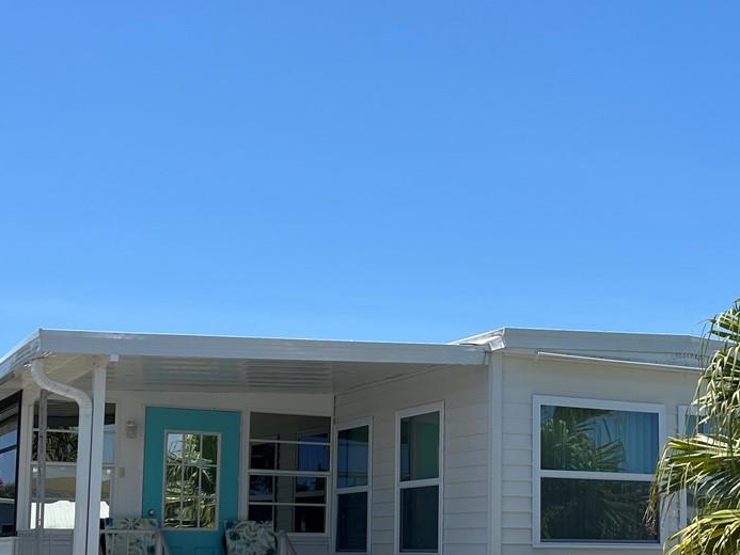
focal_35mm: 60
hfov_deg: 31.9
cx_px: 493
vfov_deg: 24.2
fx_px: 1283
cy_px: 416
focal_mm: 5.1
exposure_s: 1/3876
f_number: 1.6
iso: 50
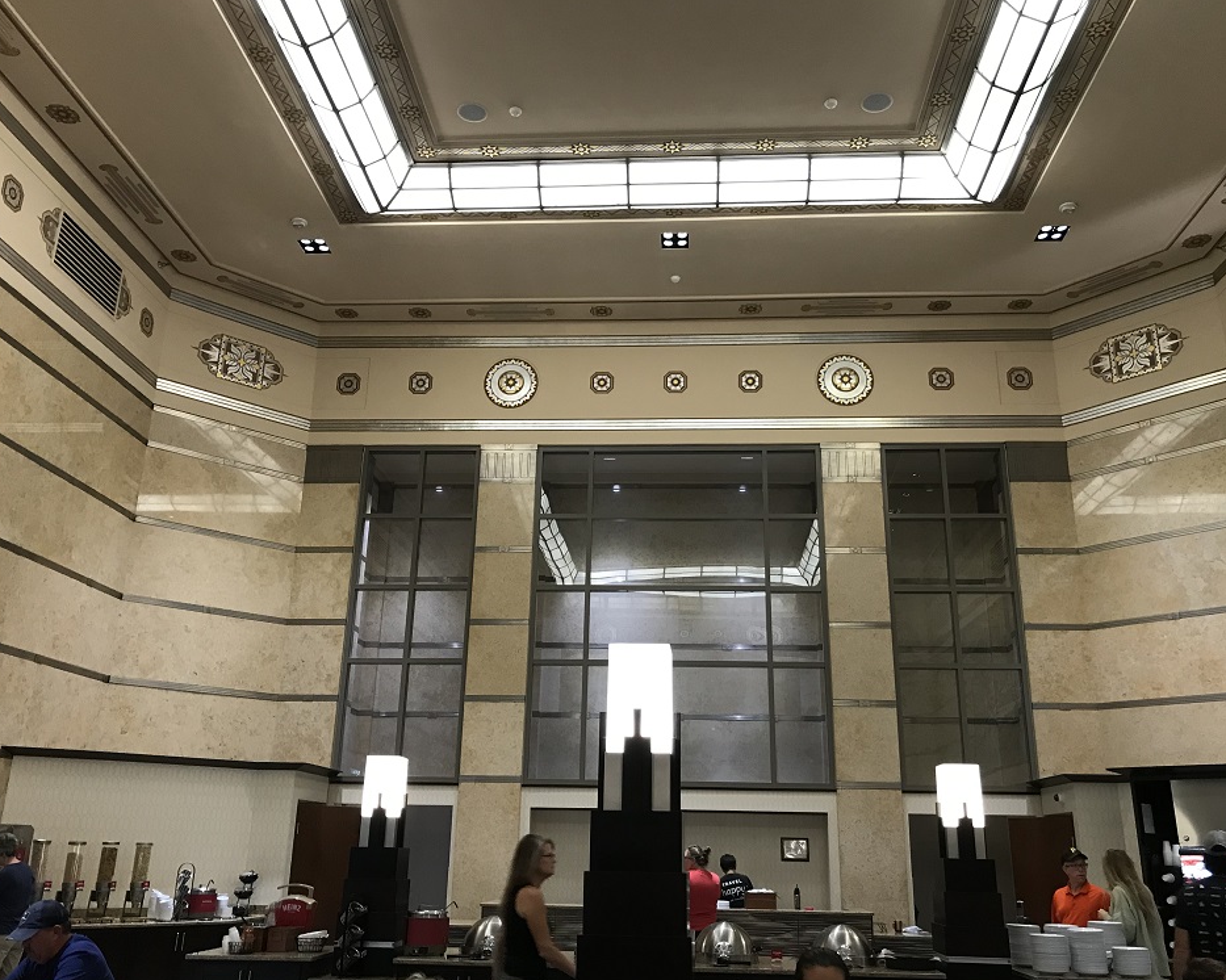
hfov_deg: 58.8
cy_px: 493
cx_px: 632
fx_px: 1088
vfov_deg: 48.5
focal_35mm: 30
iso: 50
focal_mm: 3.99
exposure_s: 1/15
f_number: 1.8
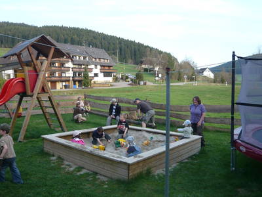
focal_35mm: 32
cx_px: 131
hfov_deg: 56.8
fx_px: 242
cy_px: 98
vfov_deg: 44.2
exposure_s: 1/160
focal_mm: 5.2
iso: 100
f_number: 3
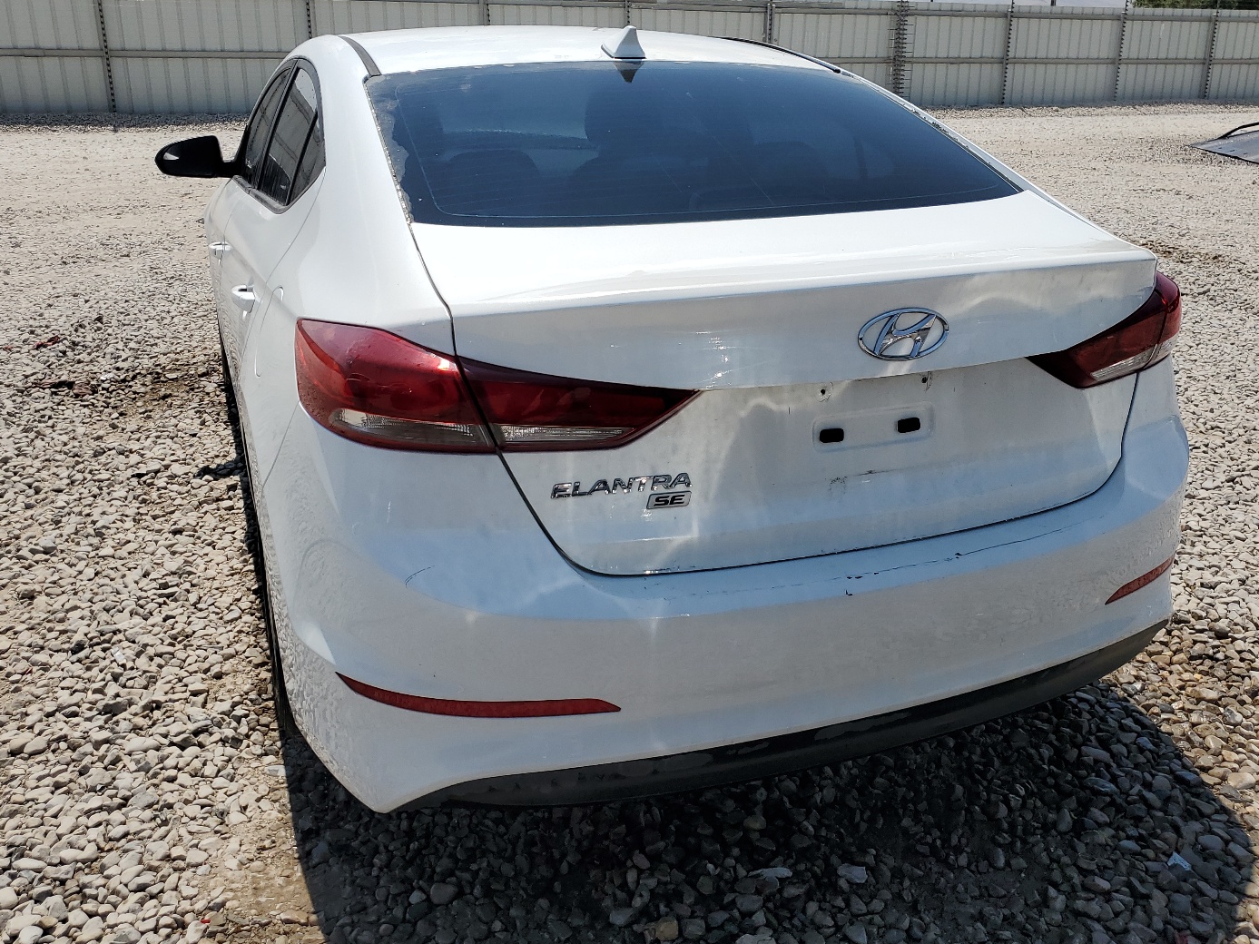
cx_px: 661
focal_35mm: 30
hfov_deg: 59.9
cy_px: 455
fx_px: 1091
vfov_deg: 46.8
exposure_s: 1/10000
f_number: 1.5
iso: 50
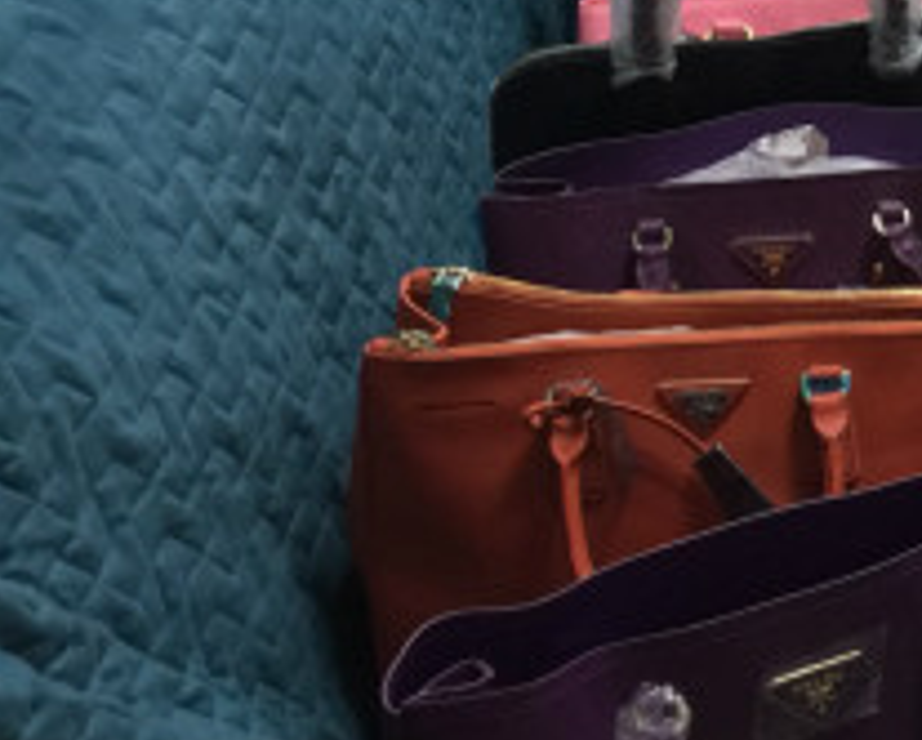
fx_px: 2240
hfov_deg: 20.4
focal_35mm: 82
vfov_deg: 18.4
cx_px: 1332
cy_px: 45
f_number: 2.2
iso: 100
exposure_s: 1/17
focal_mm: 4.15
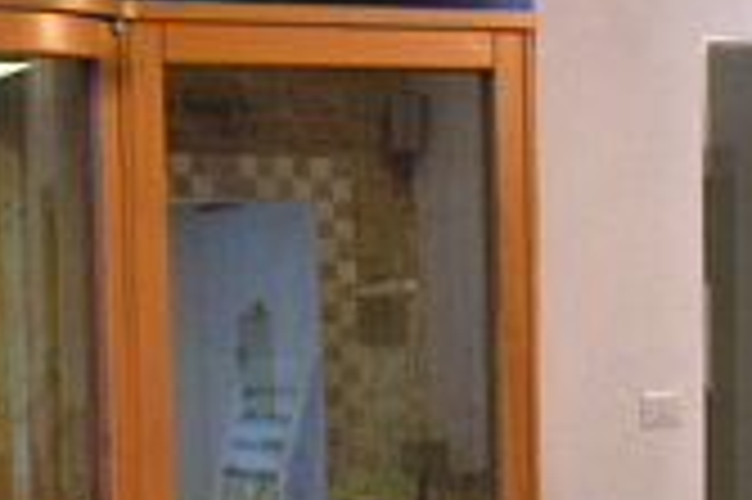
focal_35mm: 85
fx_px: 1774
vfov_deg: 15.8
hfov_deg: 21.8
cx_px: -194
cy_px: 477
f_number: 2.8
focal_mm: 20
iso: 1000
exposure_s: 1/13
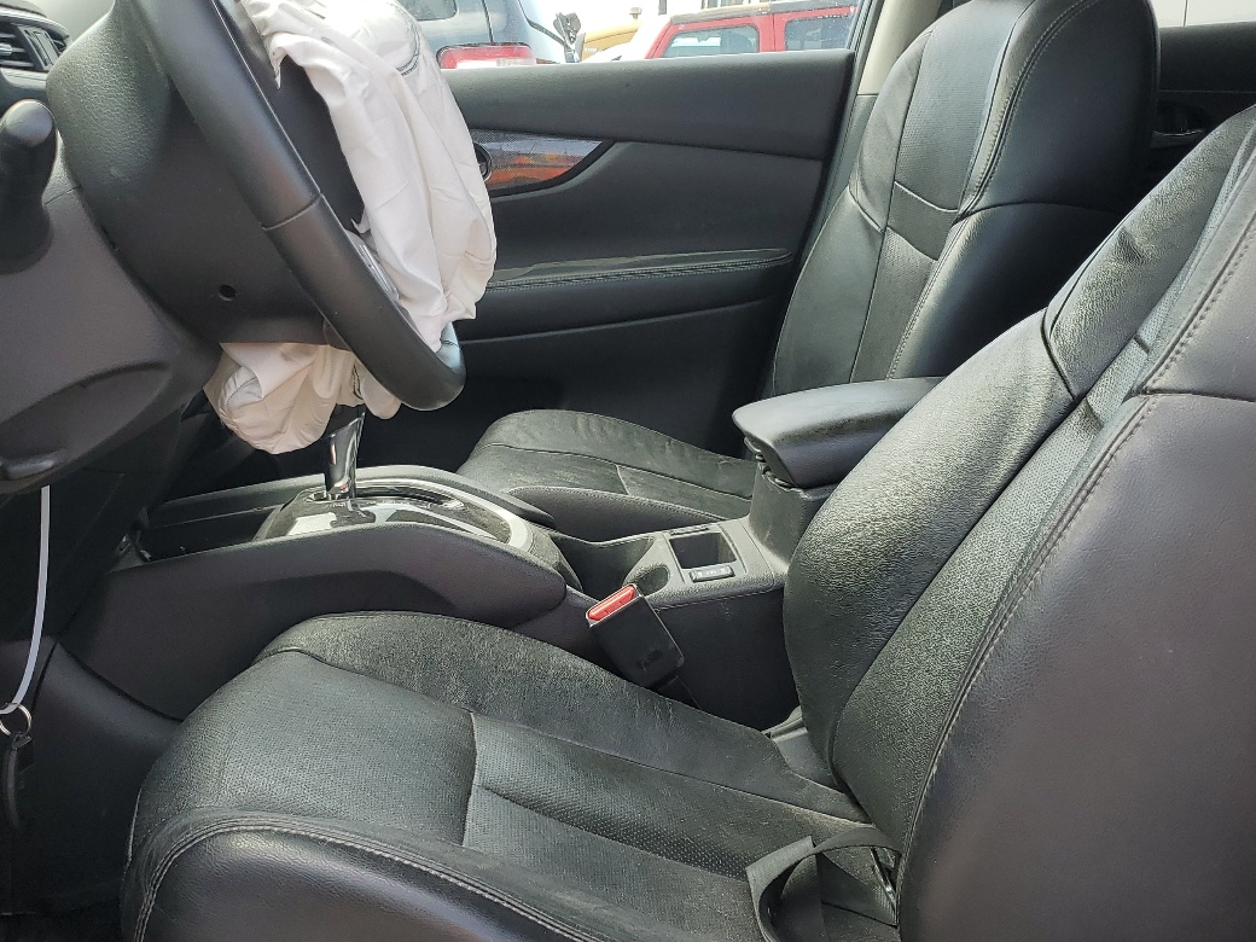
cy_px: 535
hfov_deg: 46.6
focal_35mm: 40
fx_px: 1451
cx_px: 527
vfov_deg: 35.9
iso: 50
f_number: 1.5
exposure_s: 1/385
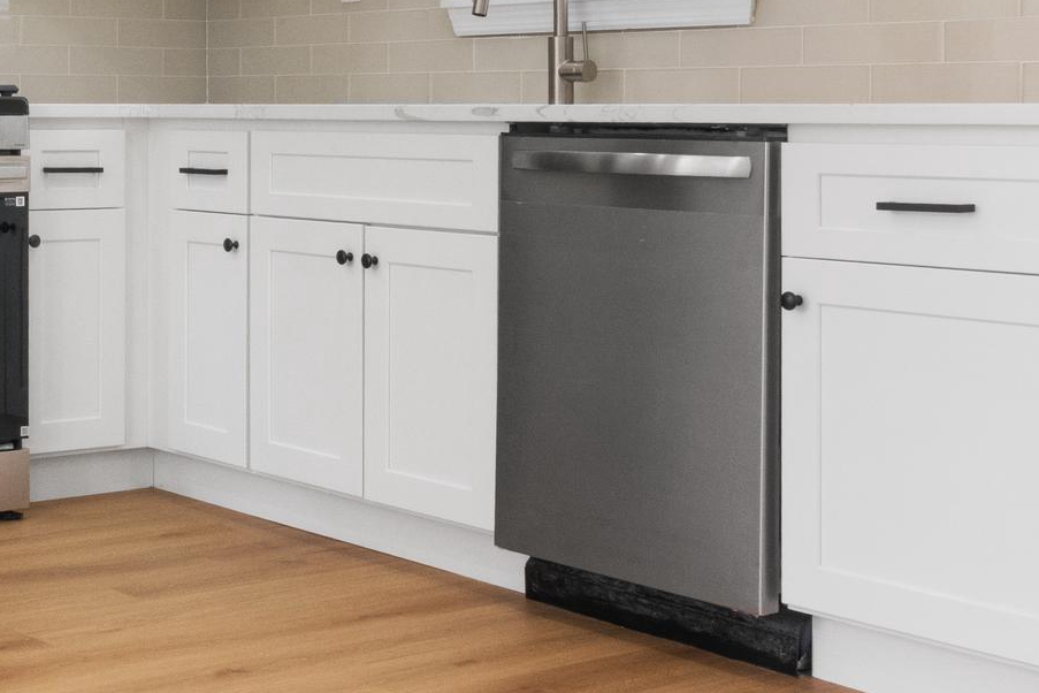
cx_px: 85
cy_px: 80
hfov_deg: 28.4
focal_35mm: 68
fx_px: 1962
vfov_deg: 19.7
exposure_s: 1/1.67
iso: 1250
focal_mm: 20
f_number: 20
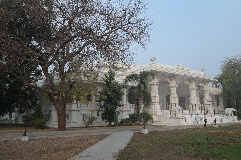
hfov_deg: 63.7
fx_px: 194
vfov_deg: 44.9
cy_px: 80
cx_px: 120
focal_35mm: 29
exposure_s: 1/125
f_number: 13
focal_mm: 29
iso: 250
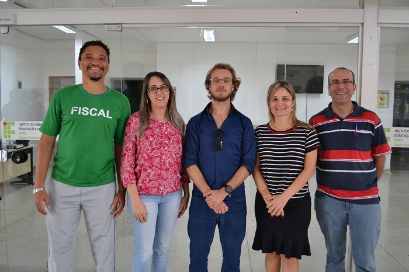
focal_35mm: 33
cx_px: 204
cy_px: 136
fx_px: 375
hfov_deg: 57.2
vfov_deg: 39.9
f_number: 3.8
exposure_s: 1/60
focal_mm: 22
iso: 560
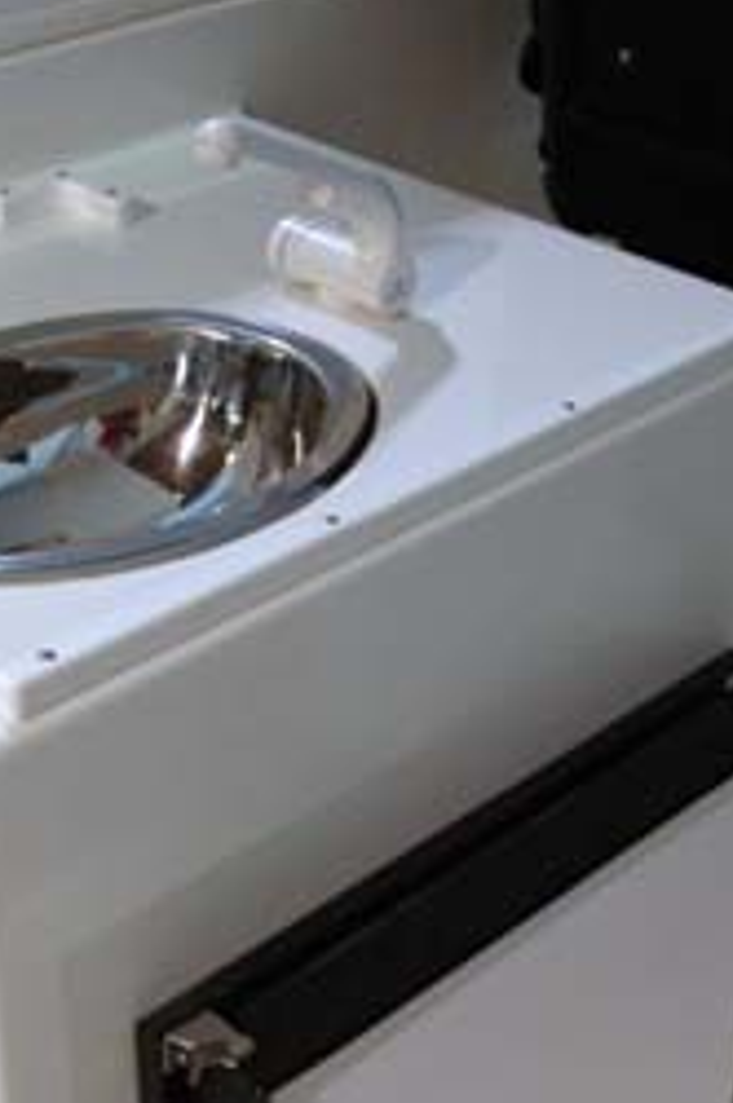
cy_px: 794
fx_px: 2205
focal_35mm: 72
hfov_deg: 18.8
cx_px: 212
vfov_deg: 27.8
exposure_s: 1/80
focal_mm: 24
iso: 640
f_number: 4.5
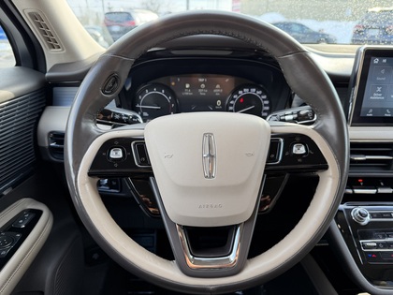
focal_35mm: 24
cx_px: 196
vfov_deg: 56.8
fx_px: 272
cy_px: 148
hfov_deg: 71.6
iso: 80
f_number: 1.78
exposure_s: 1/121
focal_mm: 6.76
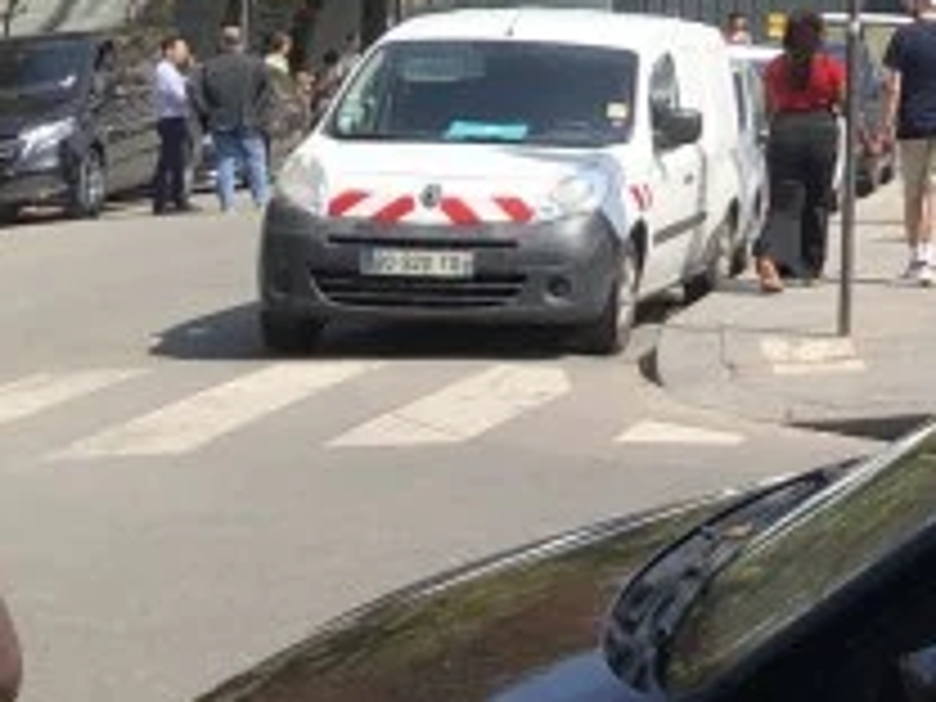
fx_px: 3272
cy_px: -349
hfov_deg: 14.1
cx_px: 1791
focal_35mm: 121
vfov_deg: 11.7
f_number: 1.8
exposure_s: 1/2000
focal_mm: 4
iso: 20
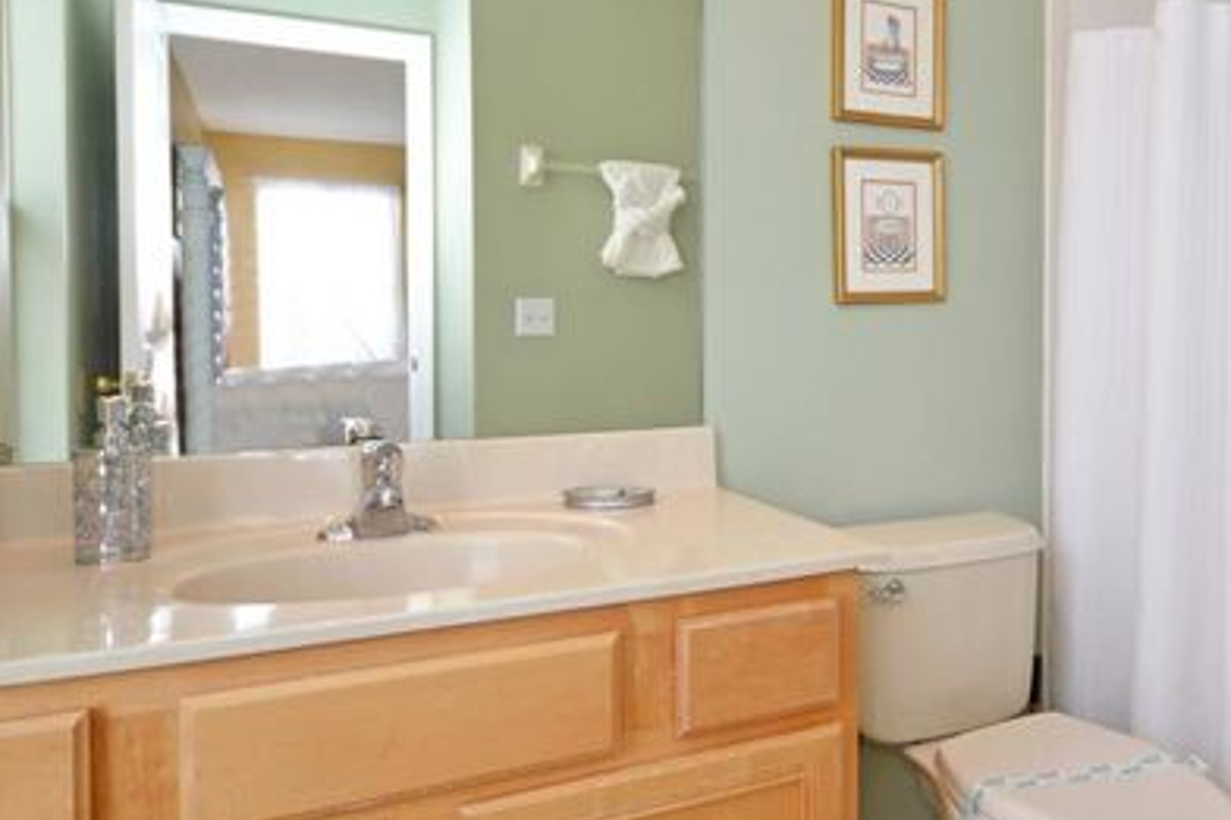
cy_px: 369
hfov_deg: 65.4
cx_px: 831
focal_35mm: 27
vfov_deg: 47.8
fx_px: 923
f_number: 4.5
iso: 400
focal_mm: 10
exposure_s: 1/80
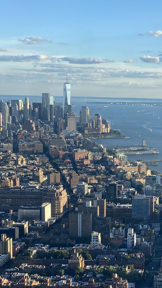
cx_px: 229
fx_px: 466
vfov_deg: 34.4
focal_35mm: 61
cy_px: 149
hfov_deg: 18.0
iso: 32
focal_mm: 4.25
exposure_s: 1/1504
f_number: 1.8
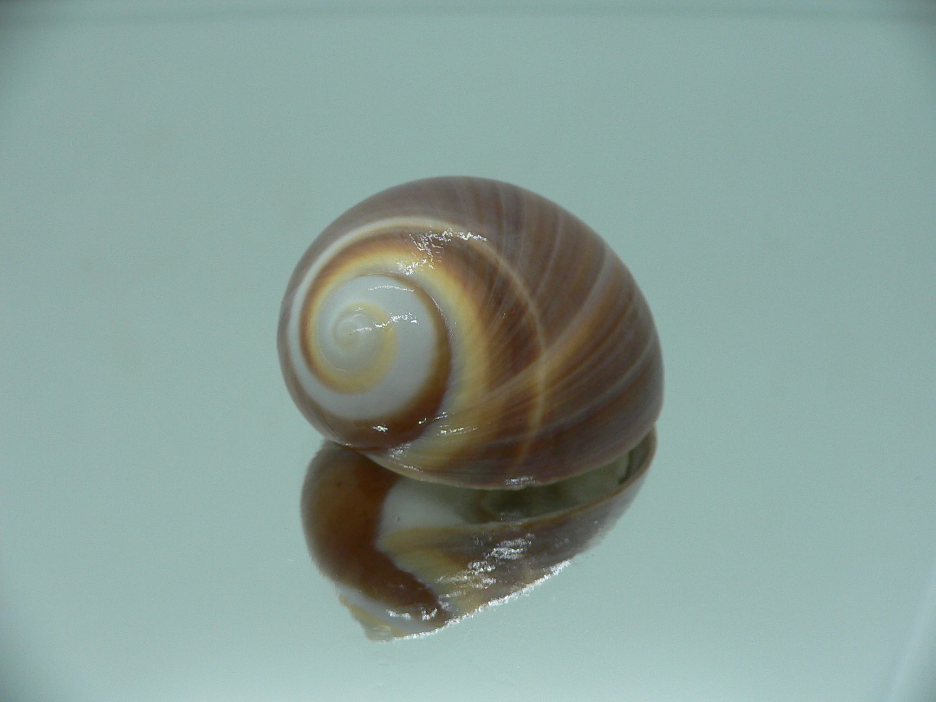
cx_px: 468
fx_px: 946
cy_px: 351
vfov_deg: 40.7
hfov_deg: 52.6
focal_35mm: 35
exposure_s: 1/60
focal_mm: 4.6
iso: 80
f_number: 2.8
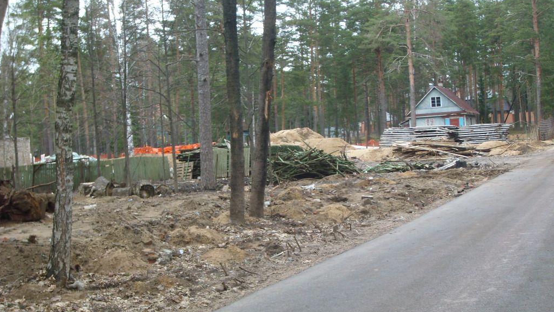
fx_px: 852
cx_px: 276
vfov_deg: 20.7
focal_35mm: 58
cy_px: 177
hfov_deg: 36.0
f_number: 3.4
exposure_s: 1/154
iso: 50
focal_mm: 8.9
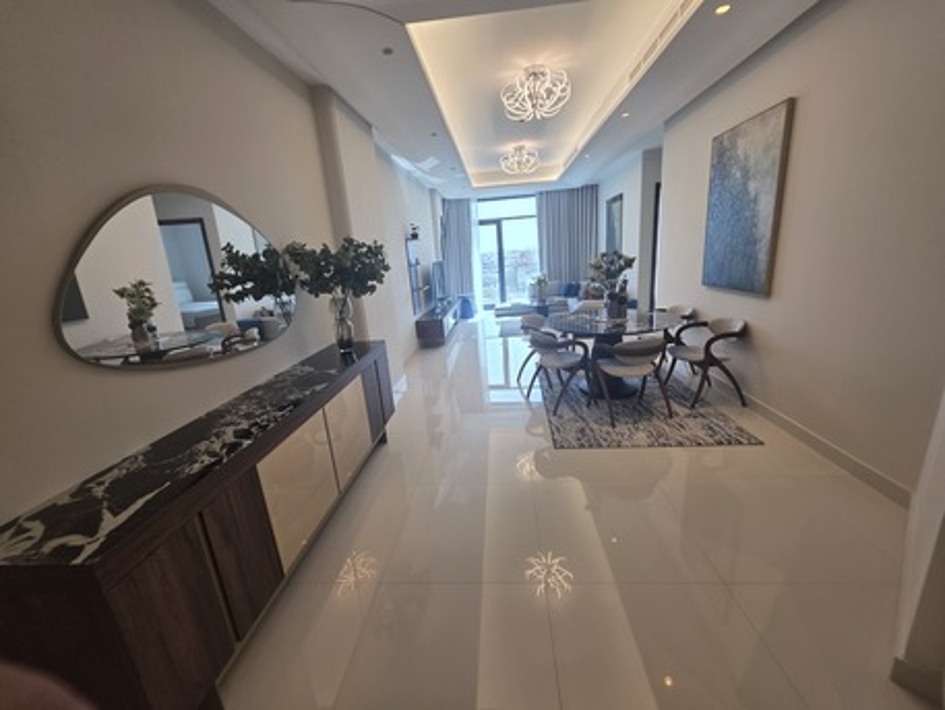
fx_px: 355
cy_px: 355
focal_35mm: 13
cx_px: 472
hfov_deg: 106.2
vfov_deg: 89.9
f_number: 1.9
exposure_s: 1/100
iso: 40
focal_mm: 2.2
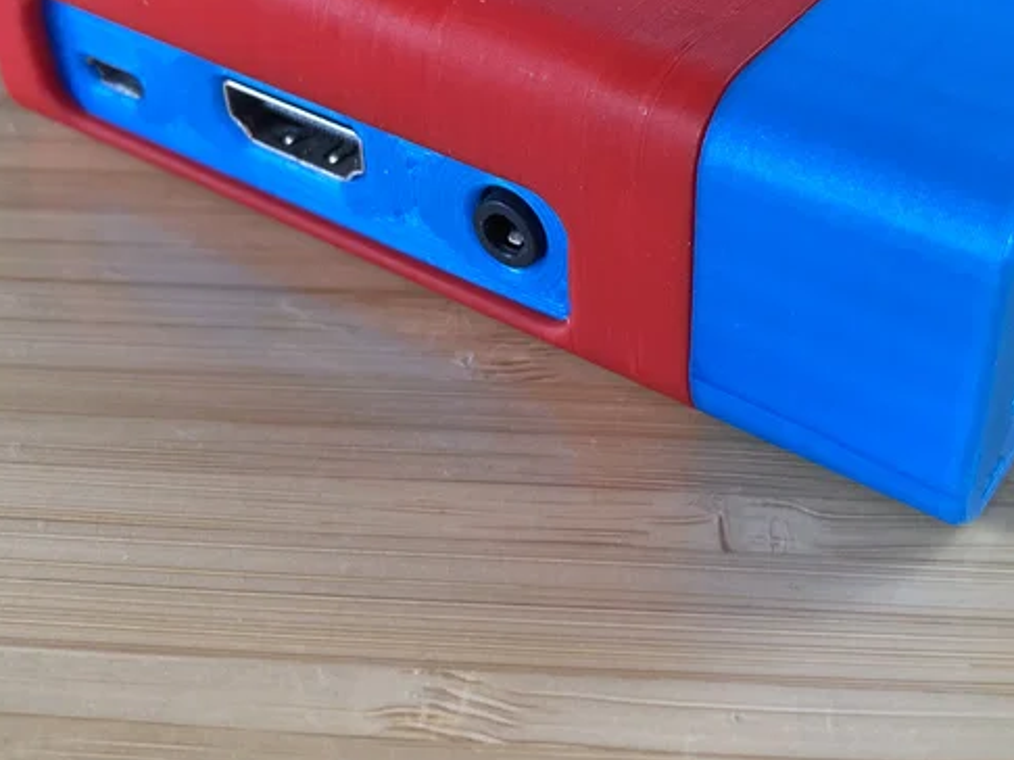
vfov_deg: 29.9
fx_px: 1405
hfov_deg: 39.6
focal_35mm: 48
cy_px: 216
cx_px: 581
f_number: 1.8
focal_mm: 3.99
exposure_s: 1/120
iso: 64
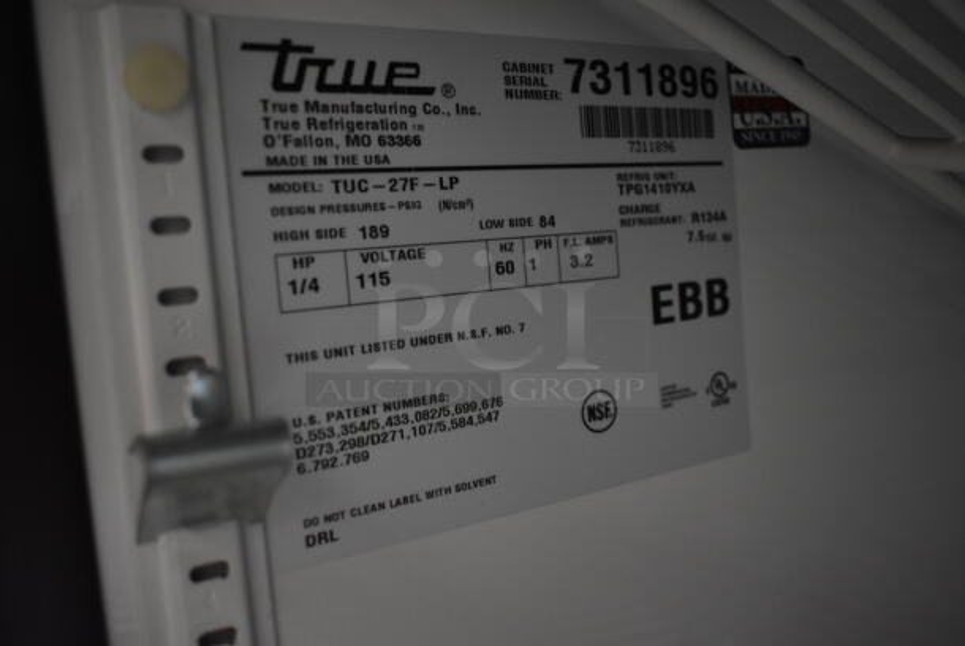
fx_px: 845
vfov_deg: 41.8
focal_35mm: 32
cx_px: 482
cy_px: 323
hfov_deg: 59.4
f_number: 3.8
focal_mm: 21
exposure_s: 1/30
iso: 2200
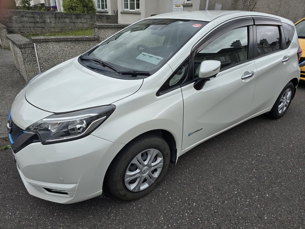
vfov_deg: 58.9
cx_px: 152
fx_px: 203
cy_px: 114
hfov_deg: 73.9
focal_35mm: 23
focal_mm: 6.3
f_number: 1.7
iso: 12
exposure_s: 1/360
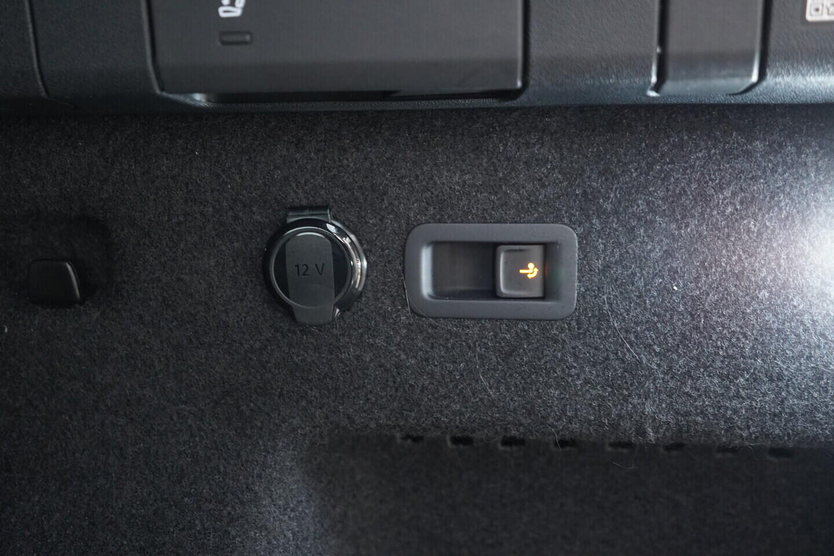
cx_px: 417
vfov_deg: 36.9
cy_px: 278
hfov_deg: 53.1
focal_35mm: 36
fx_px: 834
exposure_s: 1/40
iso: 1600
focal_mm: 24
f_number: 2.8
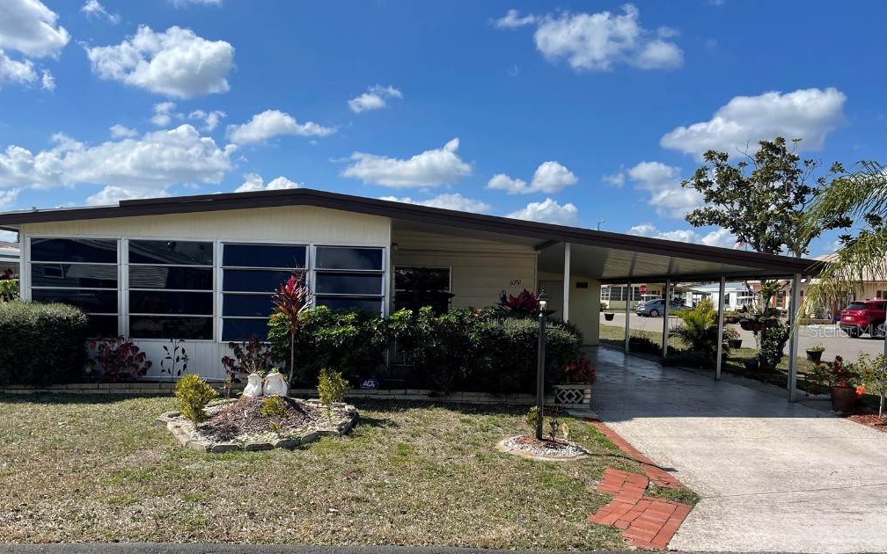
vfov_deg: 44.3
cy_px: 330
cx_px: 441
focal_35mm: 28
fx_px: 677
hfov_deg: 66.5
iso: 32
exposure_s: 1/4348
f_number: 1.6
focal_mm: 5.1
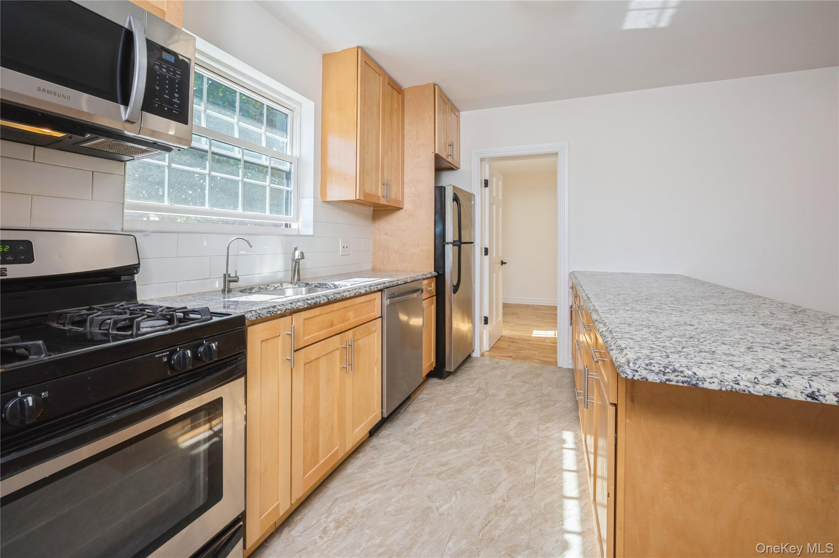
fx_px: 326
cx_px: 420
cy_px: 279
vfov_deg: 81.1
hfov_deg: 104.3
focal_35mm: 14
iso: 200
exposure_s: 1/15
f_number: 10
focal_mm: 14
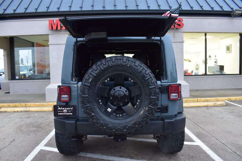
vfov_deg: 47.9
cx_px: 121
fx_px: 181
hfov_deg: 67.4
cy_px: 80
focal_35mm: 27
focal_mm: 18
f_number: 6.3
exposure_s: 1/15
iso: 800
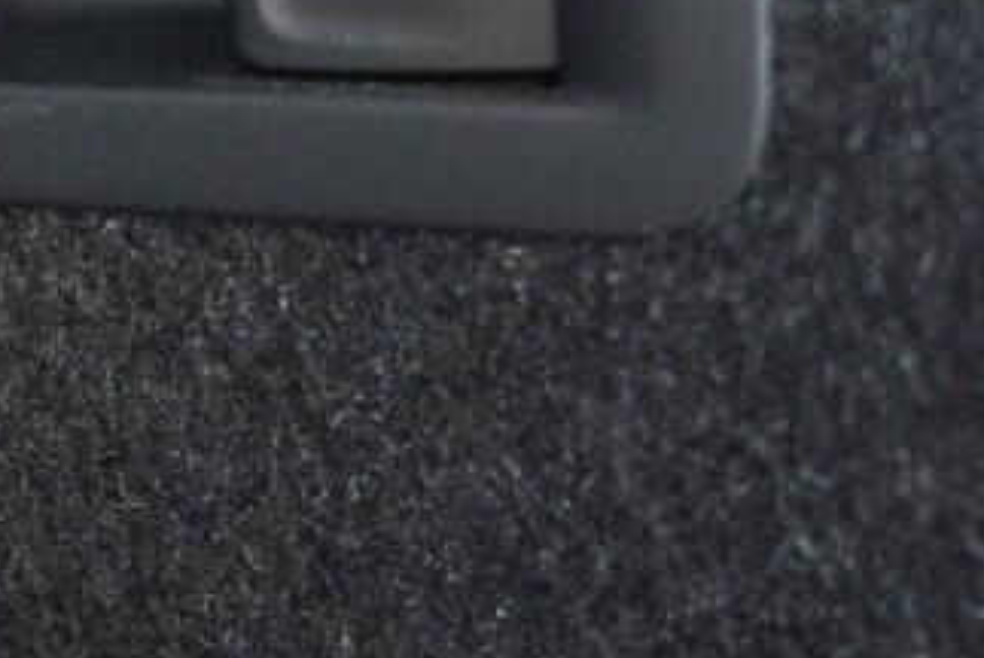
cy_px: -169
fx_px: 3119
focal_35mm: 114
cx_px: 350
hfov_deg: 17.9
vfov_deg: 11.8
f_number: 2.8
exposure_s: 1/40
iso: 1600
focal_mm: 24
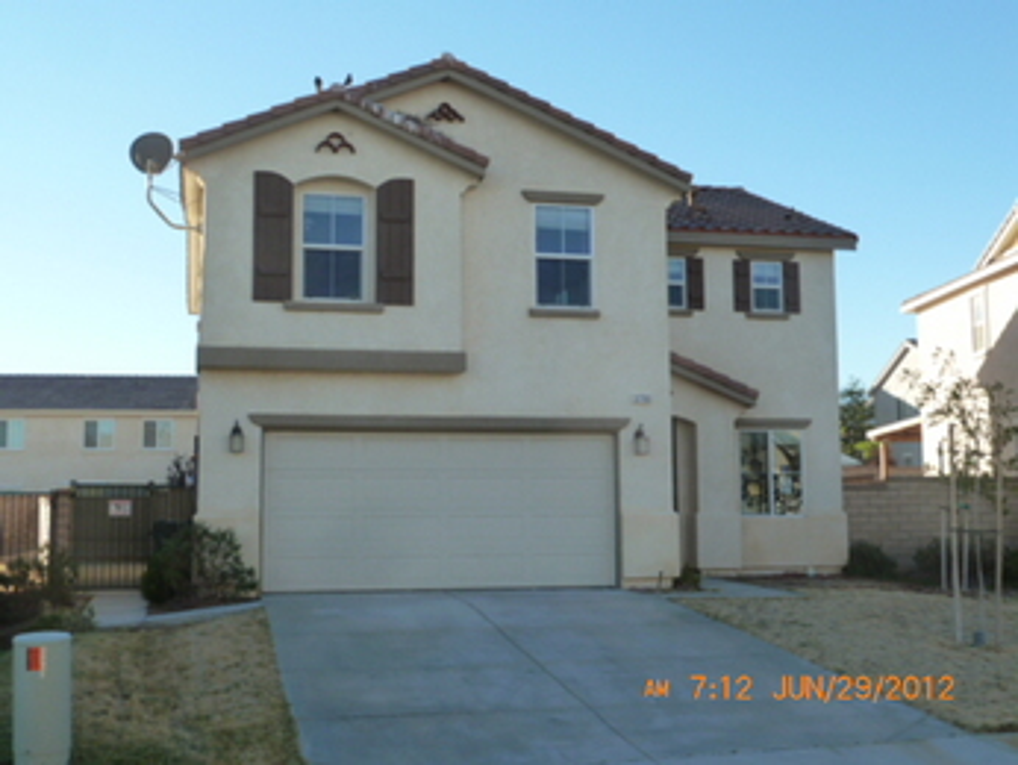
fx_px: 1295
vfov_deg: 32.9
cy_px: 382
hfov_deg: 42.9
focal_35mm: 44
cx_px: 509
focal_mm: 7.3
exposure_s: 1/250
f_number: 4
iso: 125
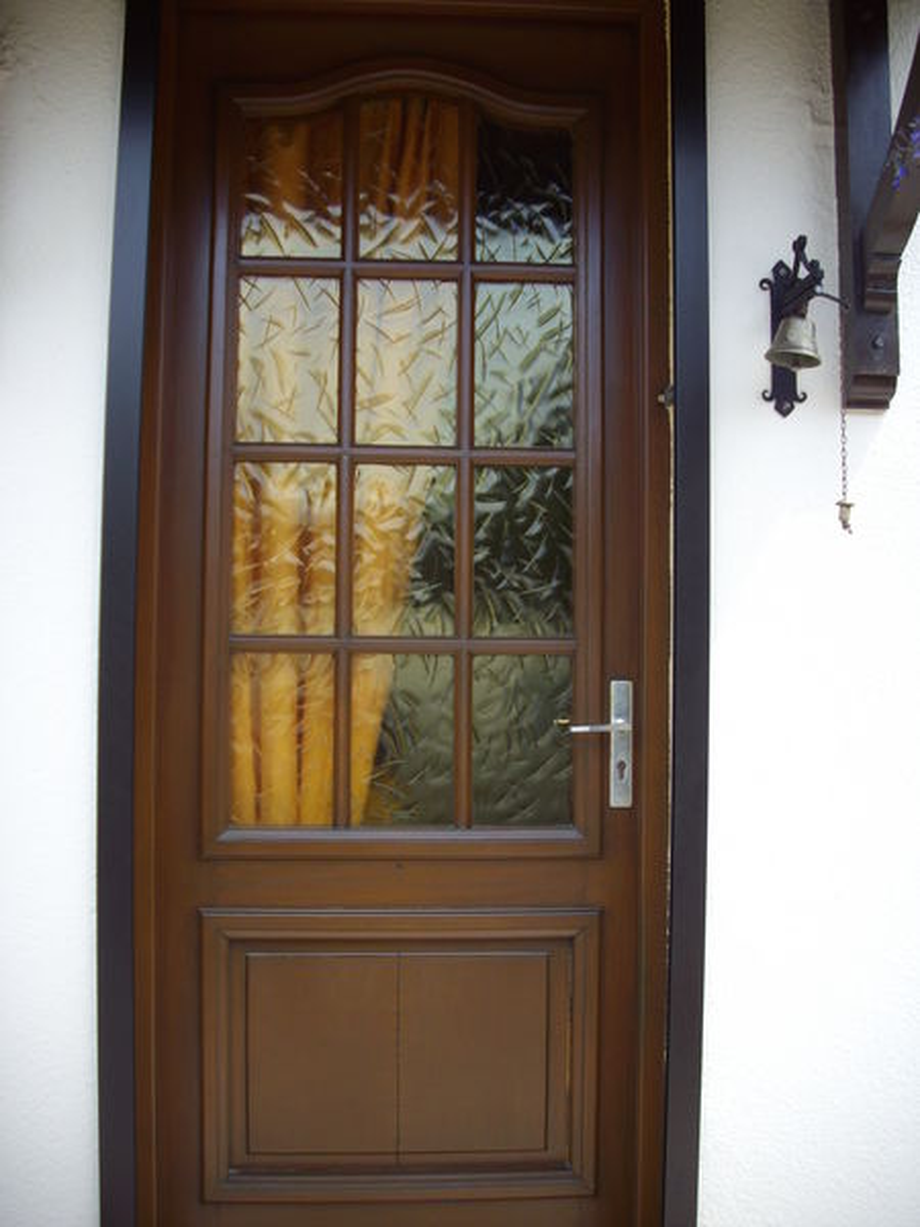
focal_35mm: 37
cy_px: 614
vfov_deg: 50.1
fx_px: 1311
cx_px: 460
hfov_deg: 38.7
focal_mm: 6.2
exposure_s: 1/320
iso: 80
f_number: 2.8
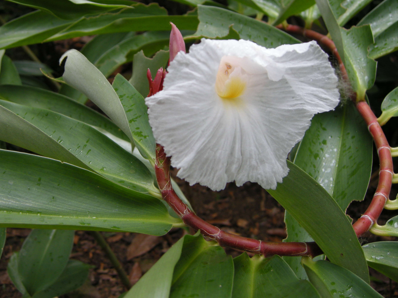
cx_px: 165
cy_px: 124
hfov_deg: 42.8
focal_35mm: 44
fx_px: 506
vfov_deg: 32.8
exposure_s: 1/60
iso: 64
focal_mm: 7.5
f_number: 3
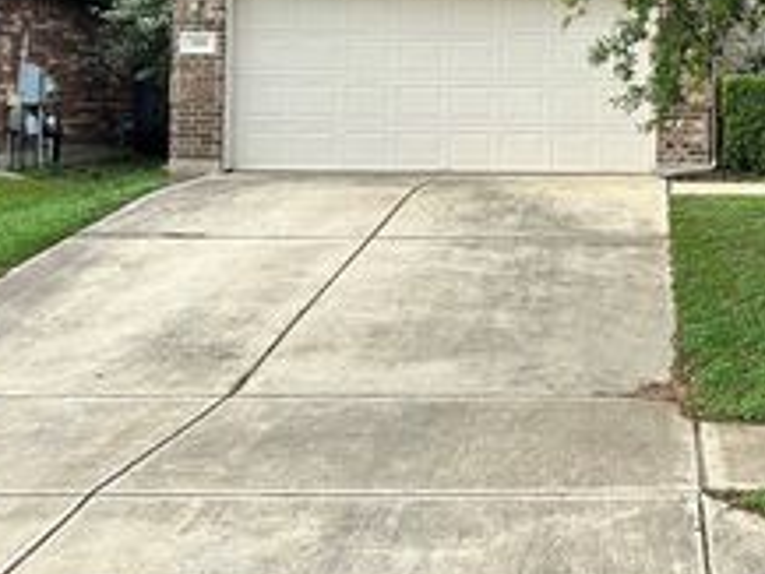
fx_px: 1327
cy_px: 40
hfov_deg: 31.0
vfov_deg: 23.7
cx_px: 663
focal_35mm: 60
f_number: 1.5
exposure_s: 1/1575
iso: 50
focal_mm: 5.7
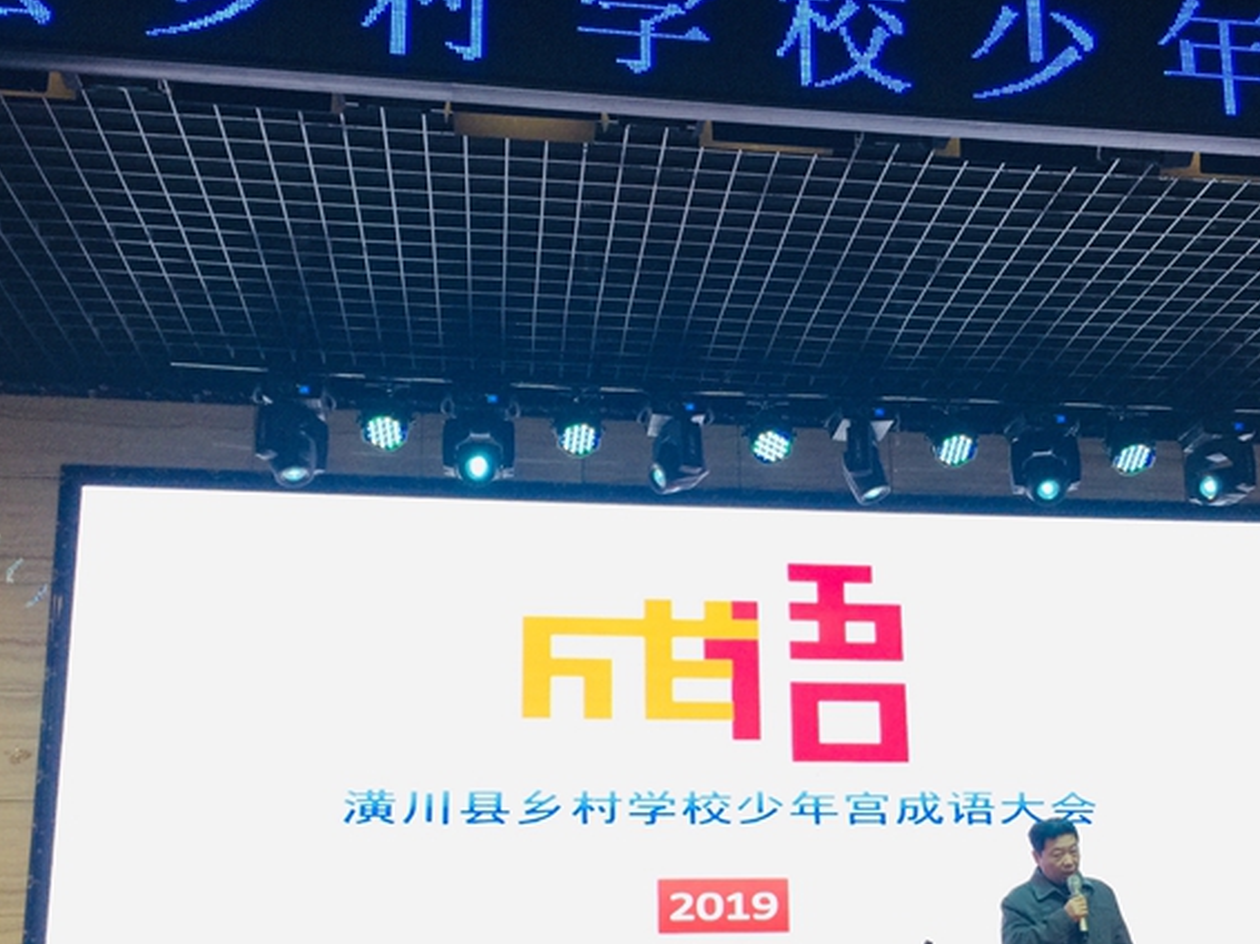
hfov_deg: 45.7
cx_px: 715
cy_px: 655
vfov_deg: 34.7
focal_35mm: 41
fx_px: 1492
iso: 32
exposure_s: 1/33
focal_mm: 4.15
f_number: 2.2
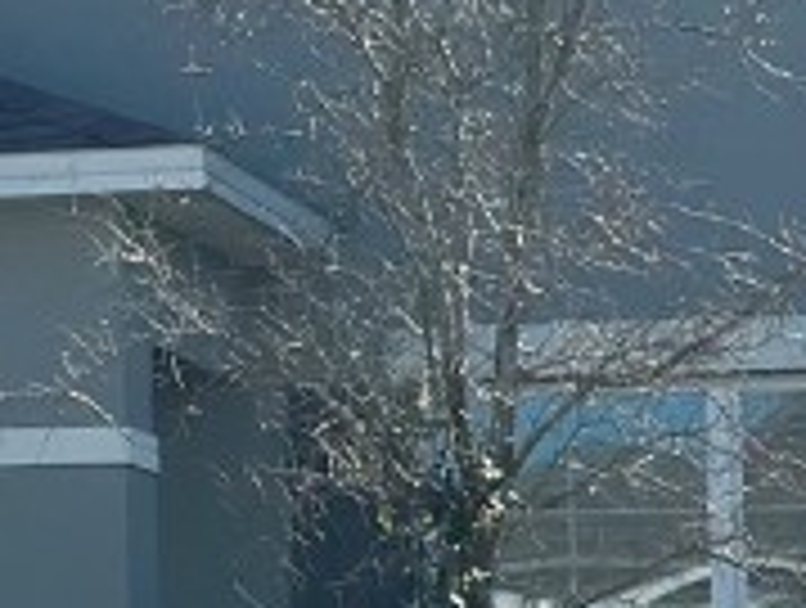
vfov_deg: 5.4
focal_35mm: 274
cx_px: -504
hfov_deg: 7.1
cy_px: -23
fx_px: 6393
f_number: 1.78
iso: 100
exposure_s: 1/5000
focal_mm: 6.86
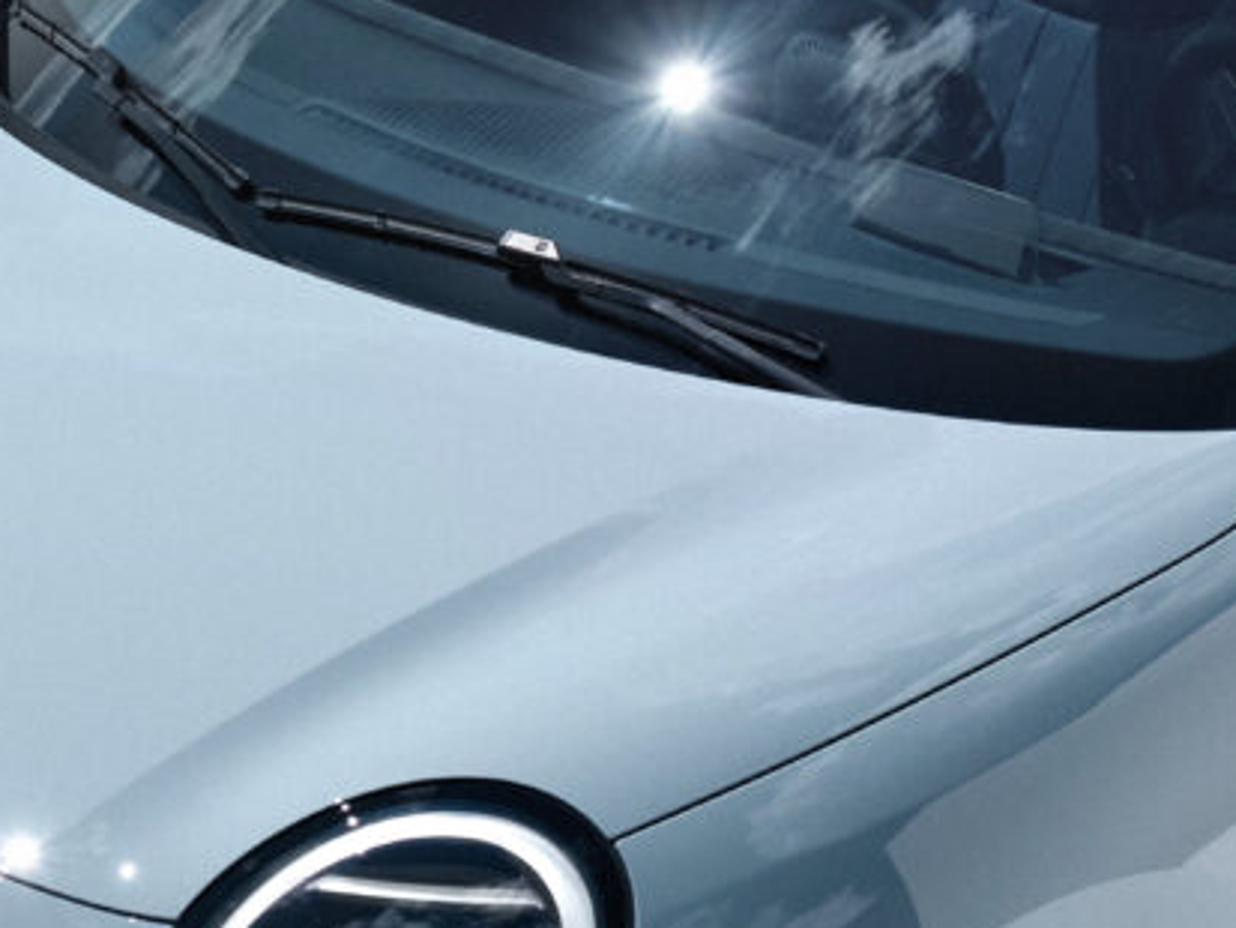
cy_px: 60
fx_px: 7965
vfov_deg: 6.6
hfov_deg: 8.8
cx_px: -278
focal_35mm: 223
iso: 500
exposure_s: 1/500
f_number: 9
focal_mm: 45
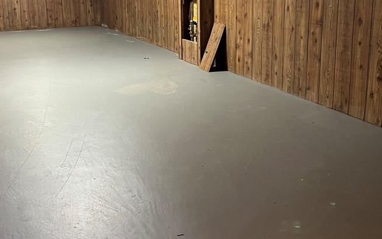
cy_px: 64
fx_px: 448
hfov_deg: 46.2
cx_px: 182
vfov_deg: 29.5
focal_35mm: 43
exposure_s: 1/60
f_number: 1.5
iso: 500
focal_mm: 5.7
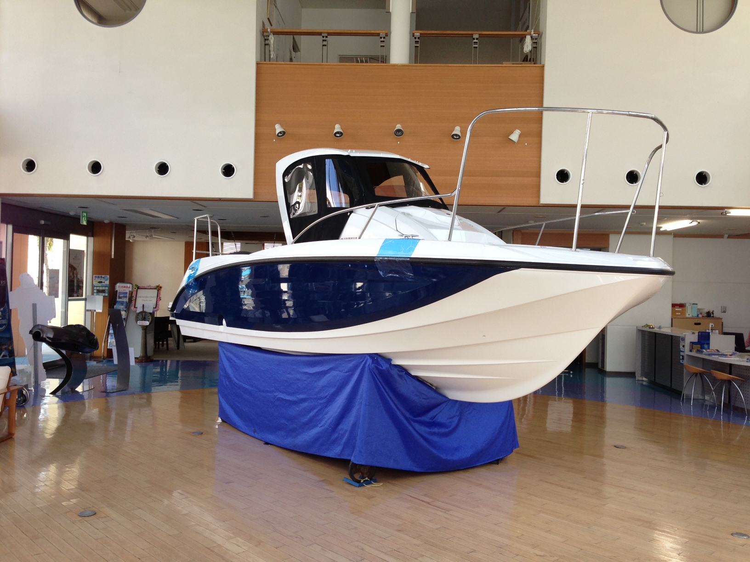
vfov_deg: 42.9
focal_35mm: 33
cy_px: 281
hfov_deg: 55.4
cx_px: 375
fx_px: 715
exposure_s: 1/149
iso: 50
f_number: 2.4
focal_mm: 4.13
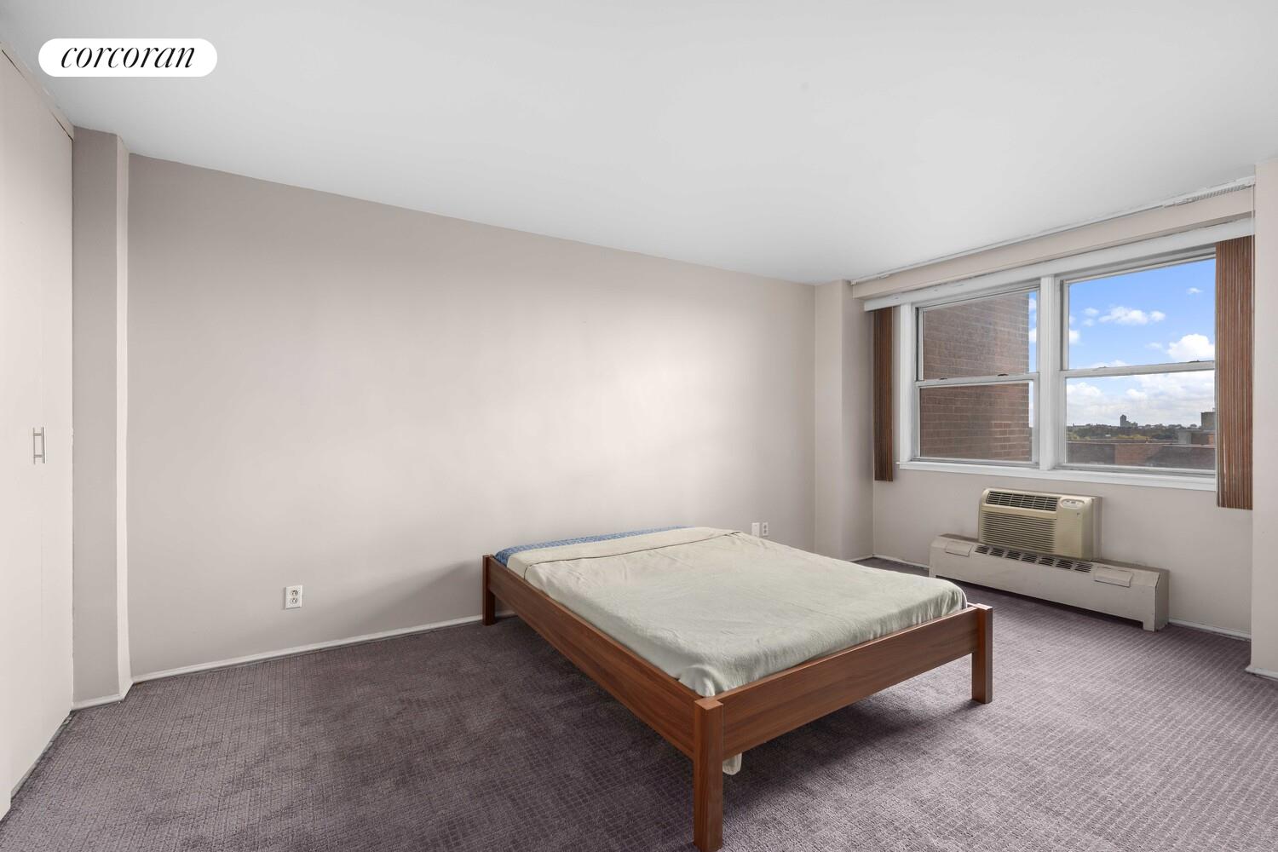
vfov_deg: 73.7
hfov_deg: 96.7
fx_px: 568
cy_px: 426
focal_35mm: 16
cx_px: 639
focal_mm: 16
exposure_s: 1.6
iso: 320
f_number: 11
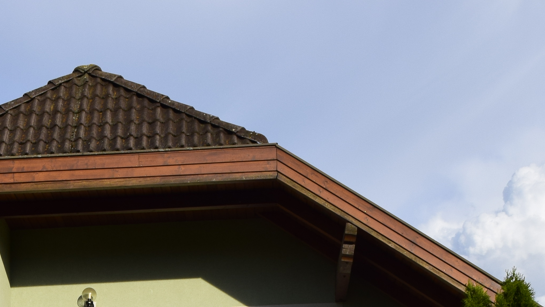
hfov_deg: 20.9
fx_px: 1459
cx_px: 114
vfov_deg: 11.3
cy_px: 517
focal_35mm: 101
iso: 320
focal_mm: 22
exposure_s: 1/500
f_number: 11
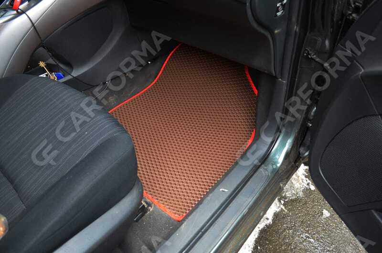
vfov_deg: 47.7
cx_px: 191
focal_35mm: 27
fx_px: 286
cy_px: 126
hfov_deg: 67.5
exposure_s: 1/30
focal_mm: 18
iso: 1600
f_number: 3.5
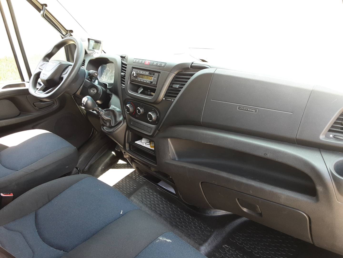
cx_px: 172
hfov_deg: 63.4
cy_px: 129
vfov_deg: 49.7
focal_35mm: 28
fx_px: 277
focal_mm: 2.9
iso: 66
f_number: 1.9
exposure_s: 1/40
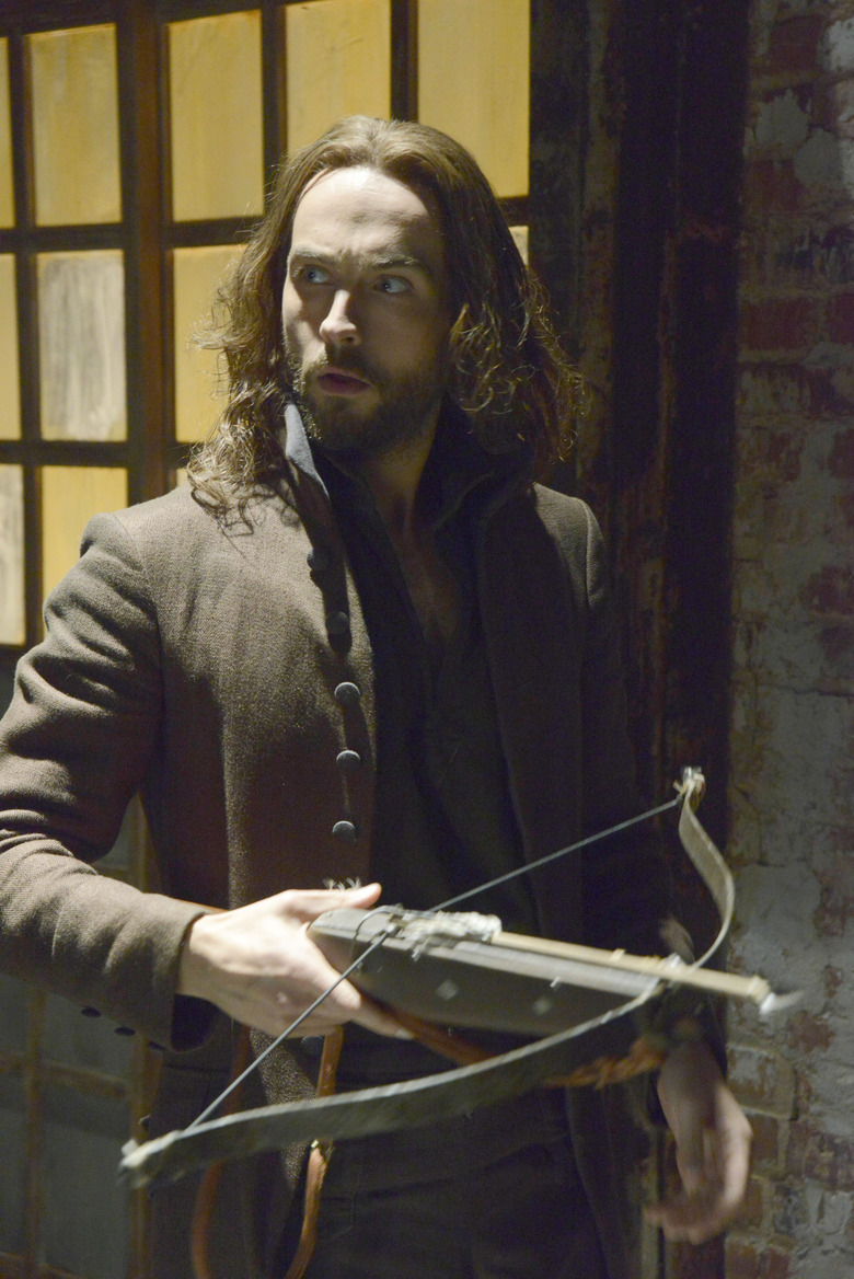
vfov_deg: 25.3
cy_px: 640
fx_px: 2843
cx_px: 427
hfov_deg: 17.1
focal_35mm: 80
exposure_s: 1/60
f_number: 5.6
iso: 6400
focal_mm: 80
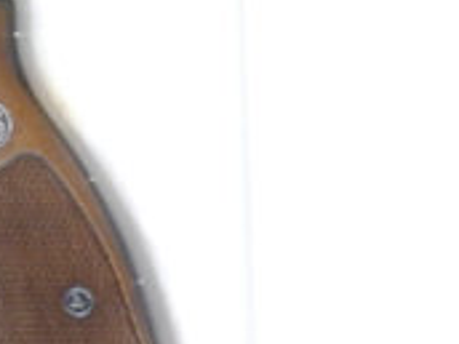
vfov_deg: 7.8
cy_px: -213
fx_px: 2466
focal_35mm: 186
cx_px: -550
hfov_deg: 9.7
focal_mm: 7.2
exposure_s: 1/20
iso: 200
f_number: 4.8
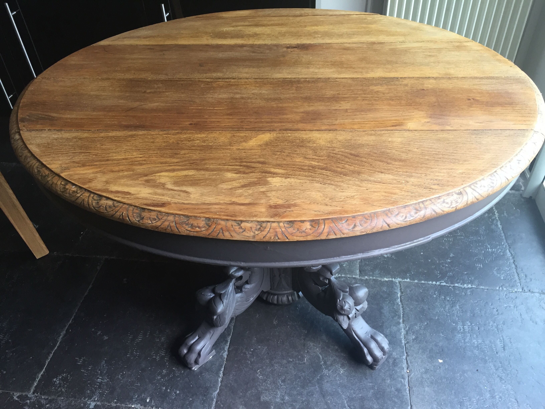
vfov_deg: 48.2
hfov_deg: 61.7
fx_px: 457
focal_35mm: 29
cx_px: 272
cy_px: 204
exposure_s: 1/33
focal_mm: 4.15
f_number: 2.2
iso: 50
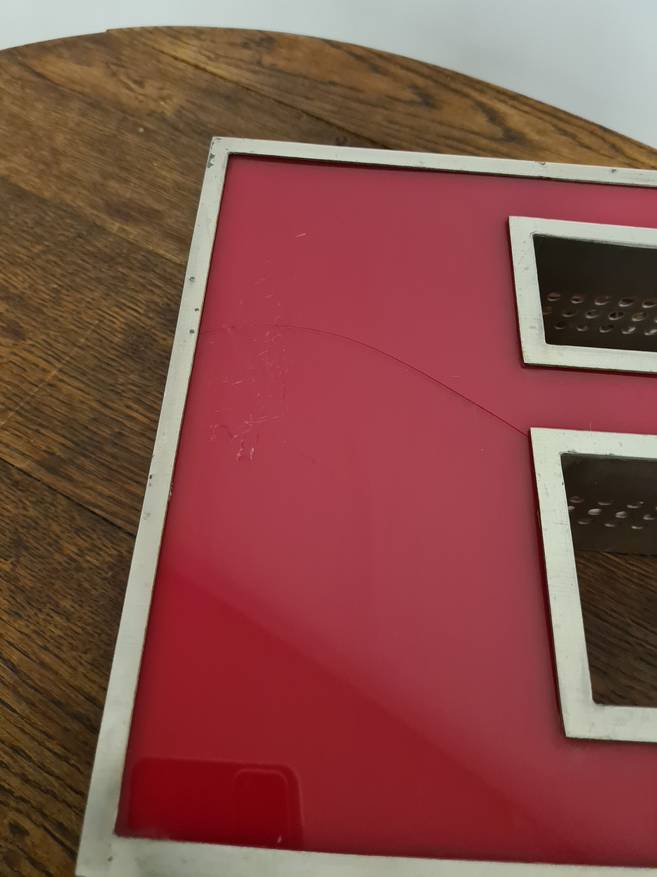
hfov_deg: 53.1
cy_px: 438
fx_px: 658
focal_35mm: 26
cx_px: 328
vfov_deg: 67.3
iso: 640
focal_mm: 5.4
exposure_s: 1/50
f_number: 1.8
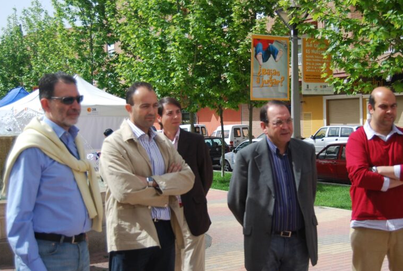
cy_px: 134
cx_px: 238
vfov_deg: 27.7
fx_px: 550
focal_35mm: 49
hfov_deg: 40.1
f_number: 4.2
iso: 200
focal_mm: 26
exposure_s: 1/1000
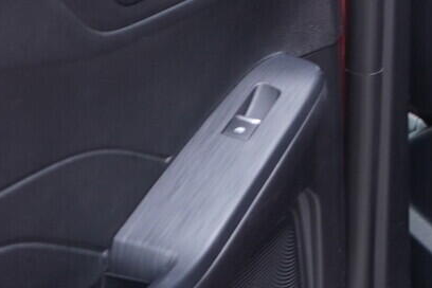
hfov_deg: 14.8
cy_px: -144
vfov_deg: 10.4
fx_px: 1524
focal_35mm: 127
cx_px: 684
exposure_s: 1/40
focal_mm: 24
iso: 400
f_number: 2.8
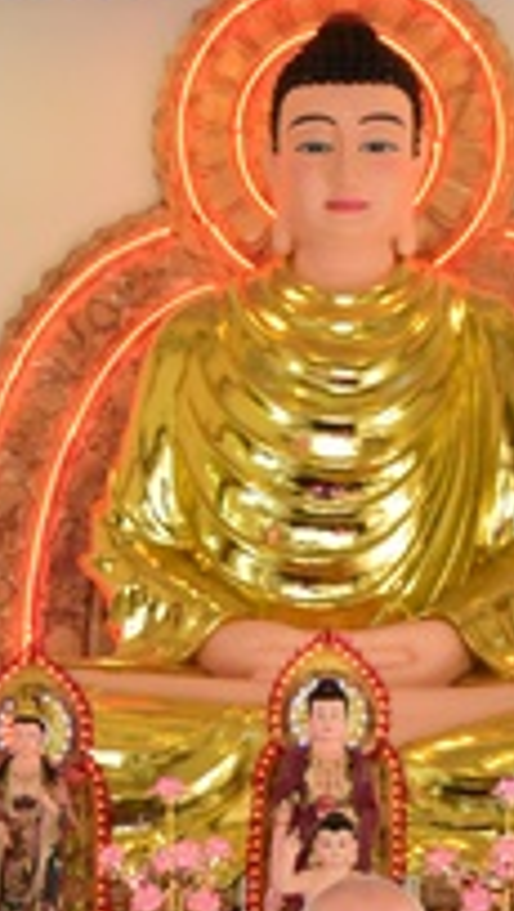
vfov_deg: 16.2
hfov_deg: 9.6
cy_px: 1094
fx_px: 3072
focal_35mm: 127
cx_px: 188
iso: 2800
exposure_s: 1/80
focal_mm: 38
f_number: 7.1
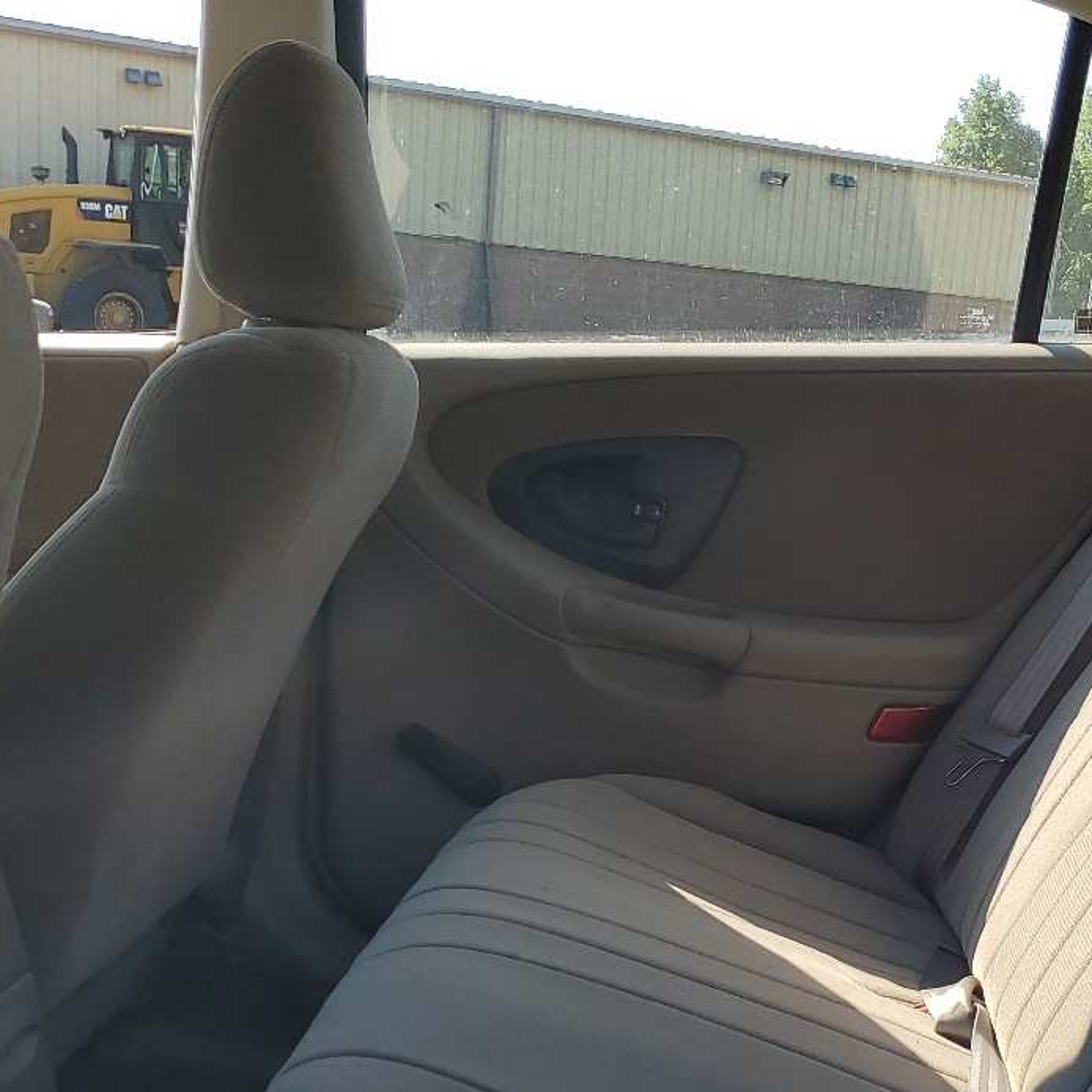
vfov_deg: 31.6
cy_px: 817
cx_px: 617
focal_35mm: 53
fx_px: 1892
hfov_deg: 32.2
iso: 50
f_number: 1.5
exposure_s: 1/1250
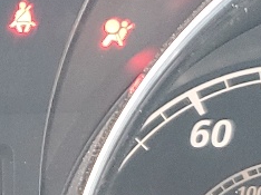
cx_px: -161
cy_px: 244
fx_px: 1341
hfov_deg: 10.6
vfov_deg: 8.2
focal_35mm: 178
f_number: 1.5
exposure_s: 1/60.2
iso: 90
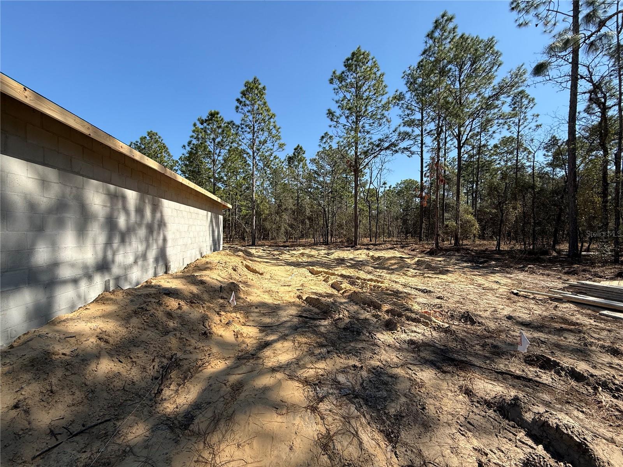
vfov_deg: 85.7
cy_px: 234
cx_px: 312
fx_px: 252
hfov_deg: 102.1
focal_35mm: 14
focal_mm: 2.22
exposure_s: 1/1339
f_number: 2.2
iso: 50
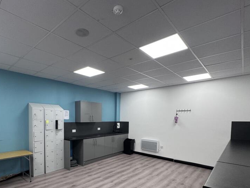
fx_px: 144
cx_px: 96
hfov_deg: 80.4
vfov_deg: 64.0
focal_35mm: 20
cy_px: 128
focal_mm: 2.22
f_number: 2.2
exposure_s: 1/100
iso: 125
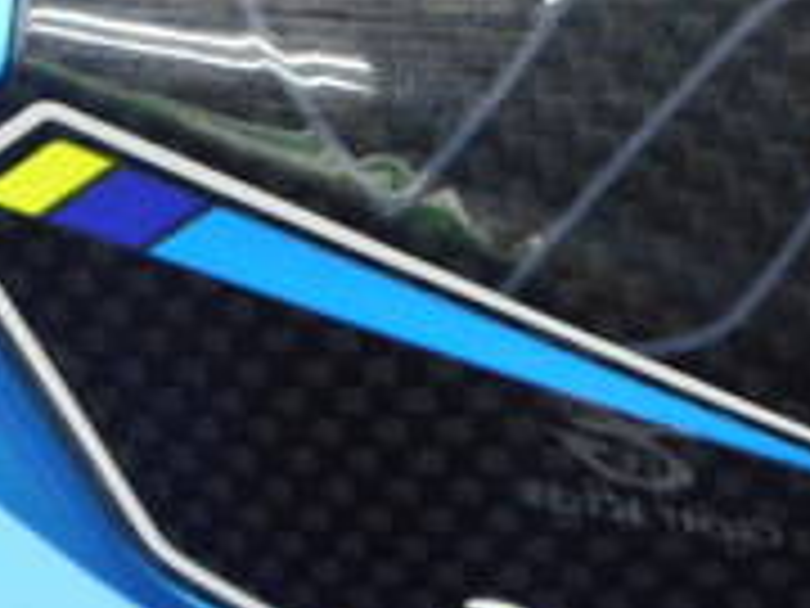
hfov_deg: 21.7
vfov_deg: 16.4
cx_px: 644
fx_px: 2083
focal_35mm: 89
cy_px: 99
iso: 220
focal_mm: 4.5
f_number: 3.7
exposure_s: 1/30
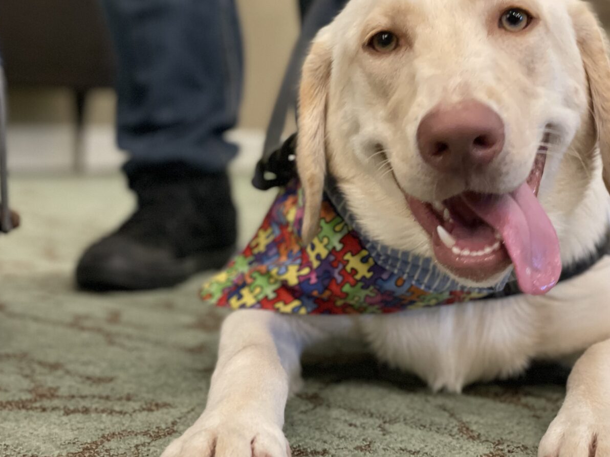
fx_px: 1181
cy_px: 220
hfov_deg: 28.9
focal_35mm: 67
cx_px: 356
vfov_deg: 21.9
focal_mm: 6
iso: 400
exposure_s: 1/40
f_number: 2
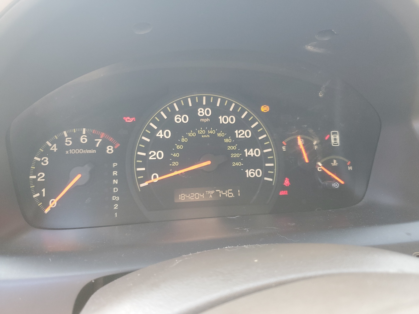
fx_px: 315
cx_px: 210
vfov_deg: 53.1
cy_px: 157
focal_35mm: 26
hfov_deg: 67.3
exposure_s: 1/60.2
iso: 82
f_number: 1.5
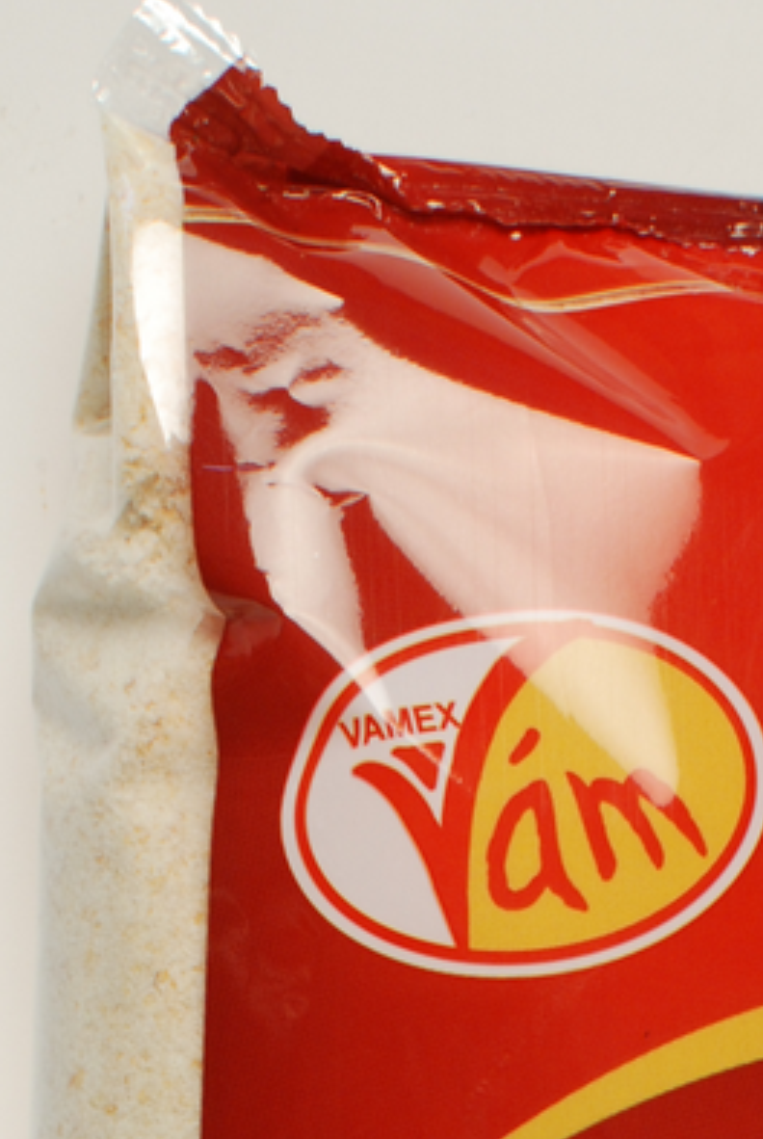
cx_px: 597
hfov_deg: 8.1
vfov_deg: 11.6
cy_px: 1555
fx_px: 5405
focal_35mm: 171
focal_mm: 35
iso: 200
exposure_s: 1/15
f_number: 14
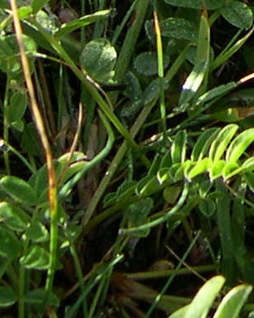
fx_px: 2069
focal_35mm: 220
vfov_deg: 8.3
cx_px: 563
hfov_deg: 6.7
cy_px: -363
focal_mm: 8
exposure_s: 1/294
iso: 100
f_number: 2.8
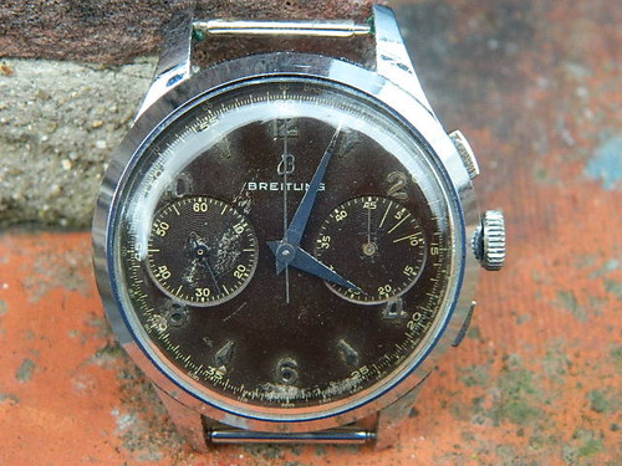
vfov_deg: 17.6
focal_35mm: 84
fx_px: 1509
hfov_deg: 23.3
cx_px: 311
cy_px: 233
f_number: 4.2
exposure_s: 1/20
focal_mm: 15.1
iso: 400
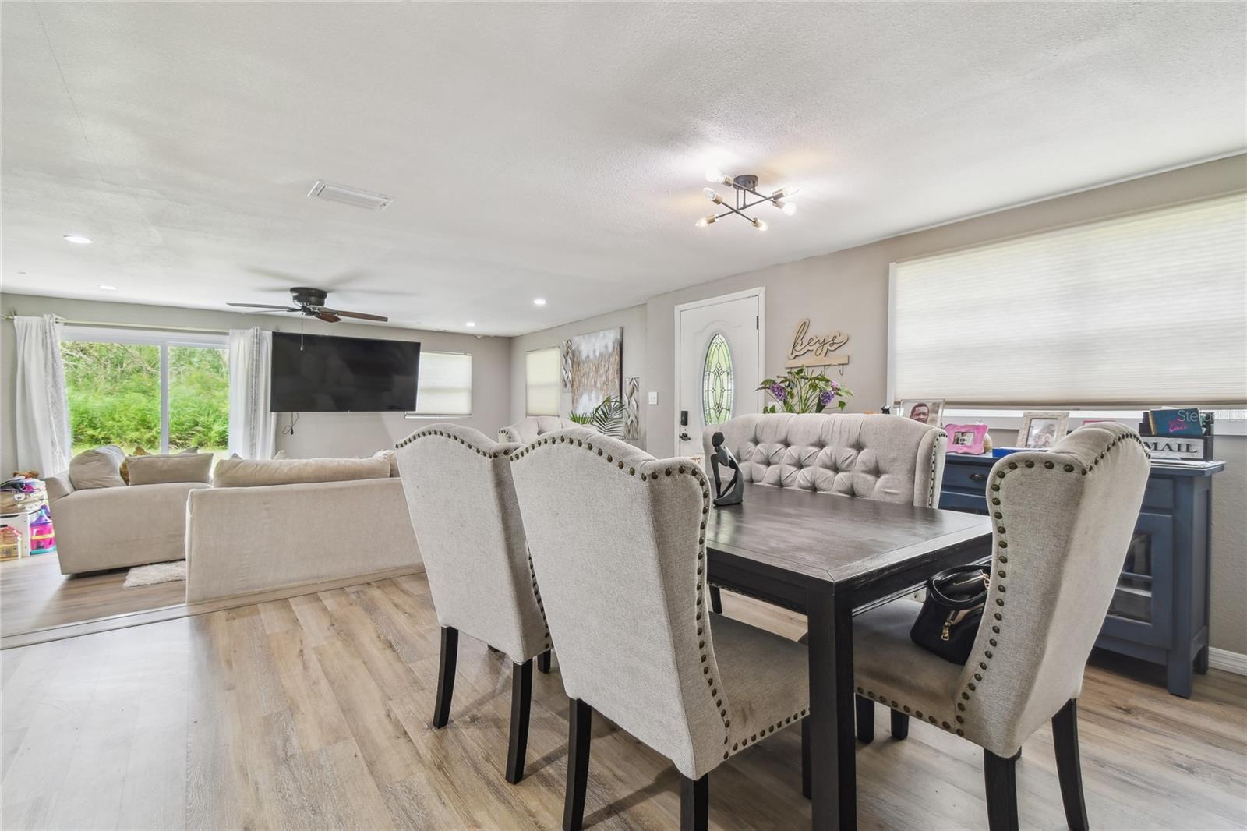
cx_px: 624
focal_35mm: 15
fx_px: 519
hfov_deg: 100.4
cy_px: 416
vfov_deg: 77.3
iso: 100
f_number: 7.1
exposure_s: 1/2.5
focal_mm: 10
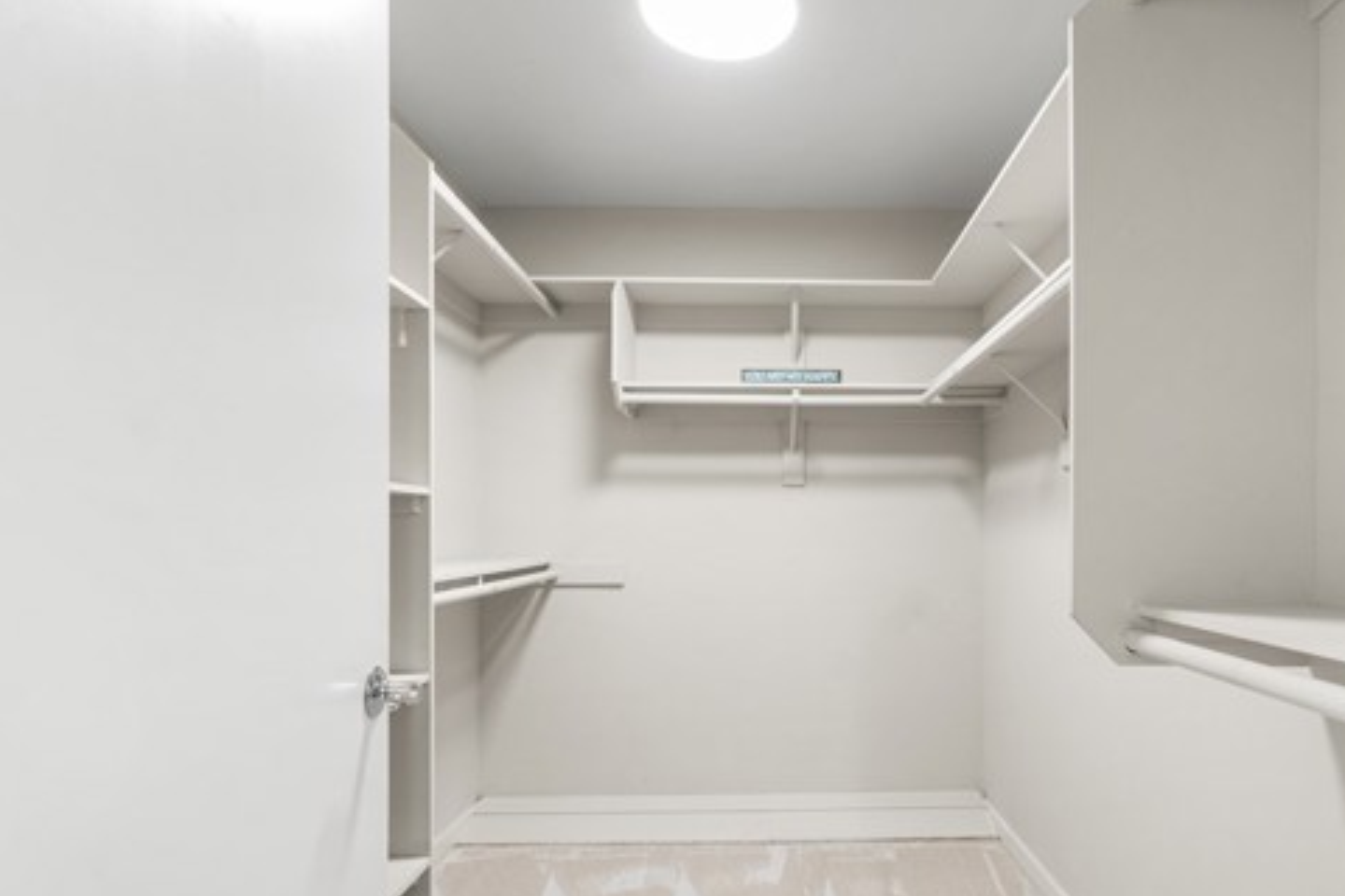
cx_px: 804
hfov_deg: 83.0
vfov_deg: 61.6
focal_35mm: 20
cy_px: 518
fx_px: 747
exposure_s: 1/2
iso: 100
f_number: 8
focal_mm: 10
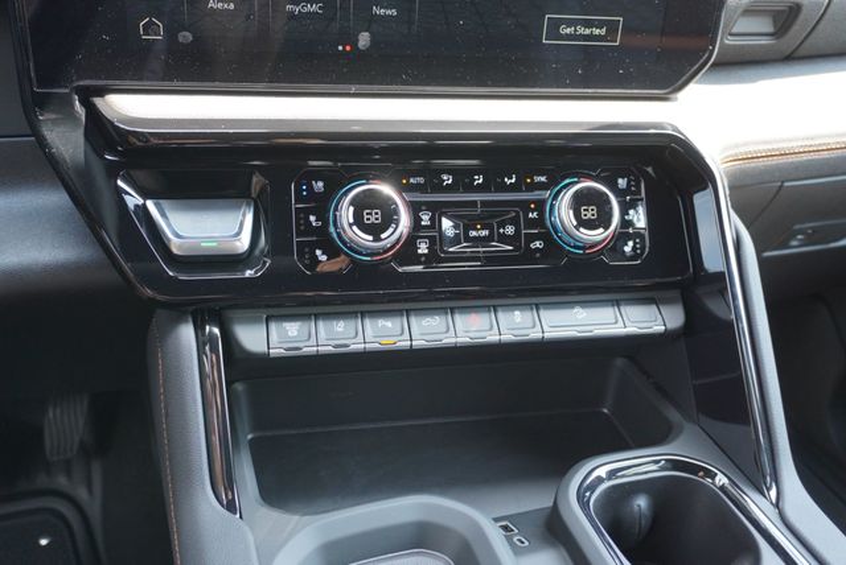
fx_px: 776
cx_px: 423
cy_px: 282
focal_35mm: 33
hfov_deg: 57.2
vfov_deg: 40.0
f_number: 4
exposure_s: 1/160
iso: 800
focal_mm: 22
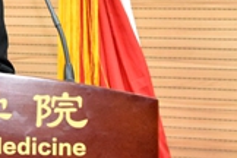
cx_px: -66
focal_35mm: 148
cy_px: -56
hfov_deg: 13.4
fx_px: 974
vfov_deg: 9.1
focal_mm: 40
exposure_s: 1/250
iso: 10000
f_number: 5
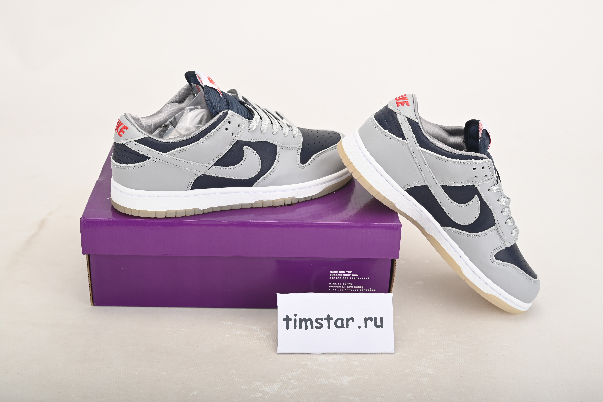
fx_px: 771
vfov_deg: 29.3
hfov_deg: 42.7
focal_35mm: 46
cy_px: 201
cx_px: 302
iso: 100
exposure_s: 1/200
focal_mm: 46
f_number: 11
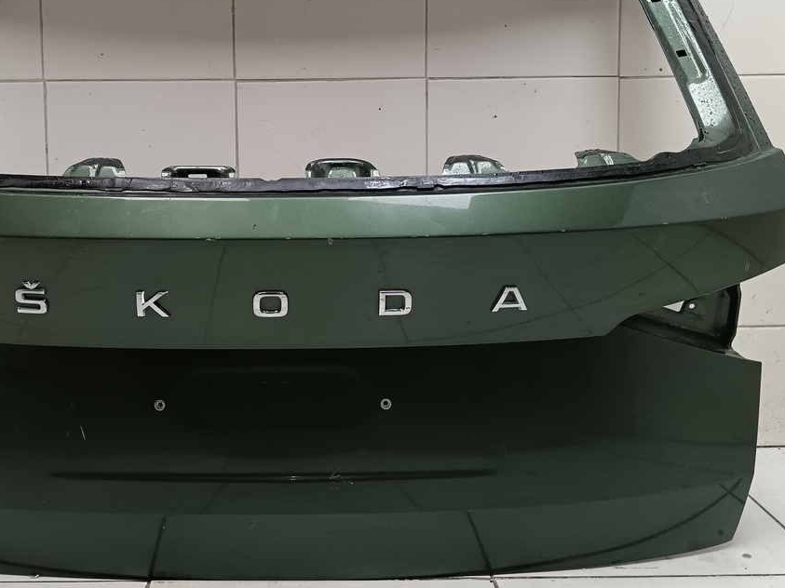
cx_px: 281
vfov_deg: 34.5
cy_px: 157
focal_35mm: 41
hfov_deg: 45.3
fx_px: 930
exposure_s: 1/100
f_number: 1.9
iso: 437
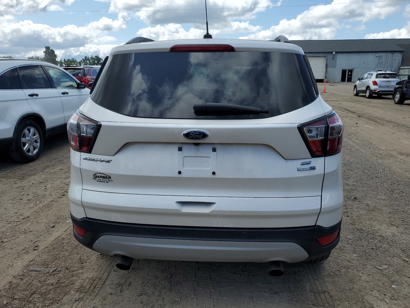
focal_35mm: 26
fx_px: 308
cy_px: 154
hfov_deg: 67.3
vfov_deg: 53.1
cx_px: 205
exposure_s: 1/3333
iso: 50
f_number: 1.5
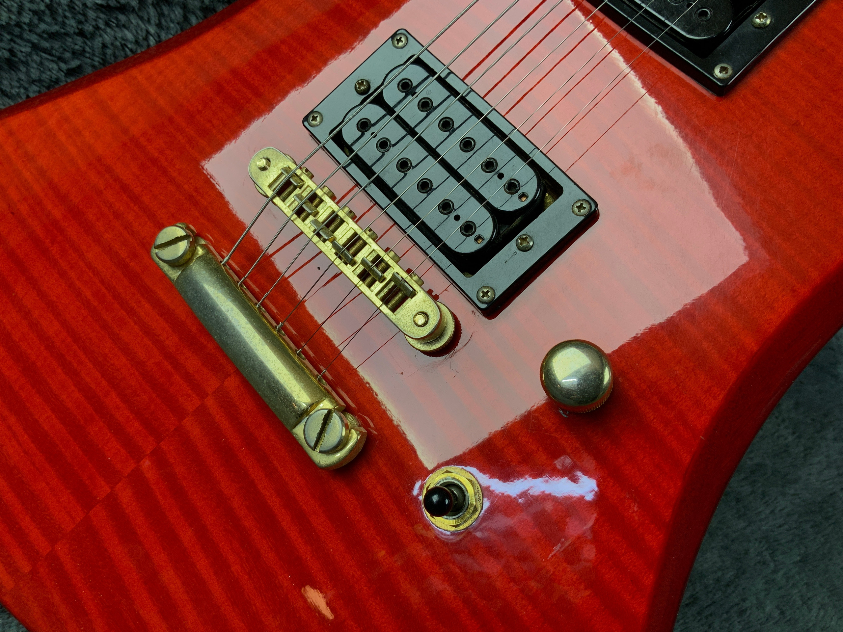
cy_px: 316
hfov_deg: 61.7
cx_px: 422
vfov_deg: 48.2
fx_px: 706
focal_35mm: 29
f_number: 1.8
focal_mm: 3
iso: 25
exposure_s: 1/100
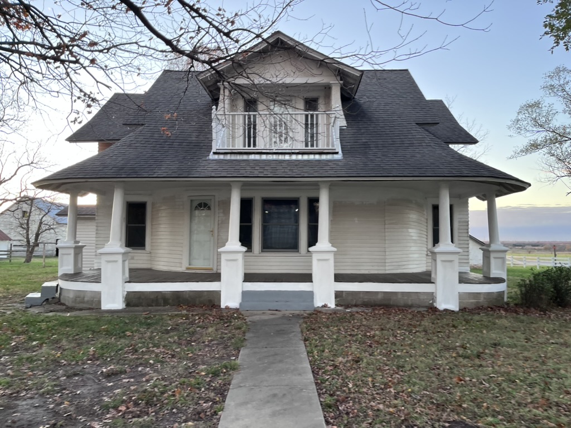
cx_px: 286
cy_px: 214
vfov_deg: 53.1
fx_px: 429
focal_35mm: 26
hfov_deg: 67.3
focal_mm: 5.1
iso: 125
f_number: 1.6
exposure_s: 1/105
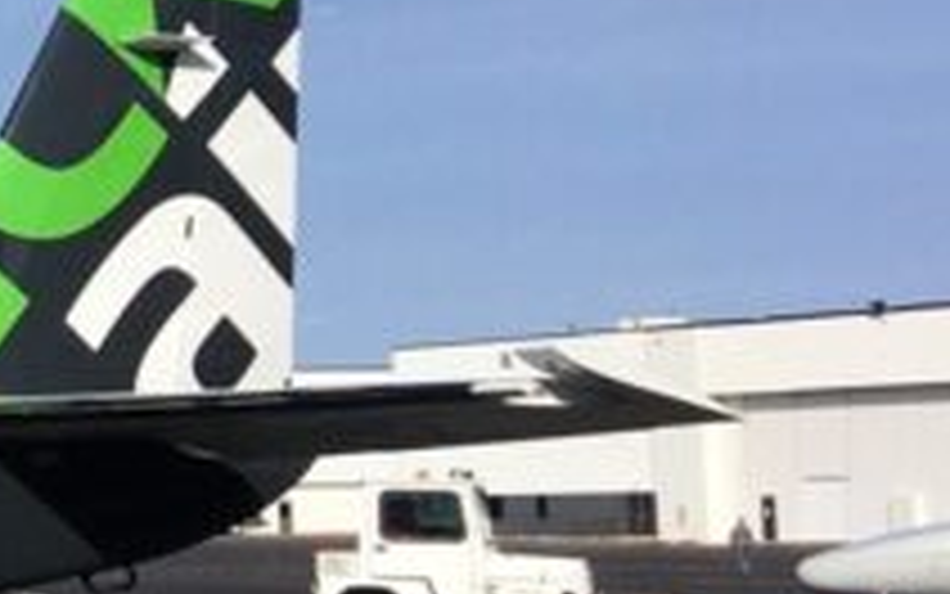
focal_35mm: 149
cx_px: -1346
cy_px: 216
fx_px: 3859
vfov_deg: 8.8
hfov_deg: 11.5
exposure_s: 1/3497
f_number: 2.2
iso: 25
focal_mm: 4.15
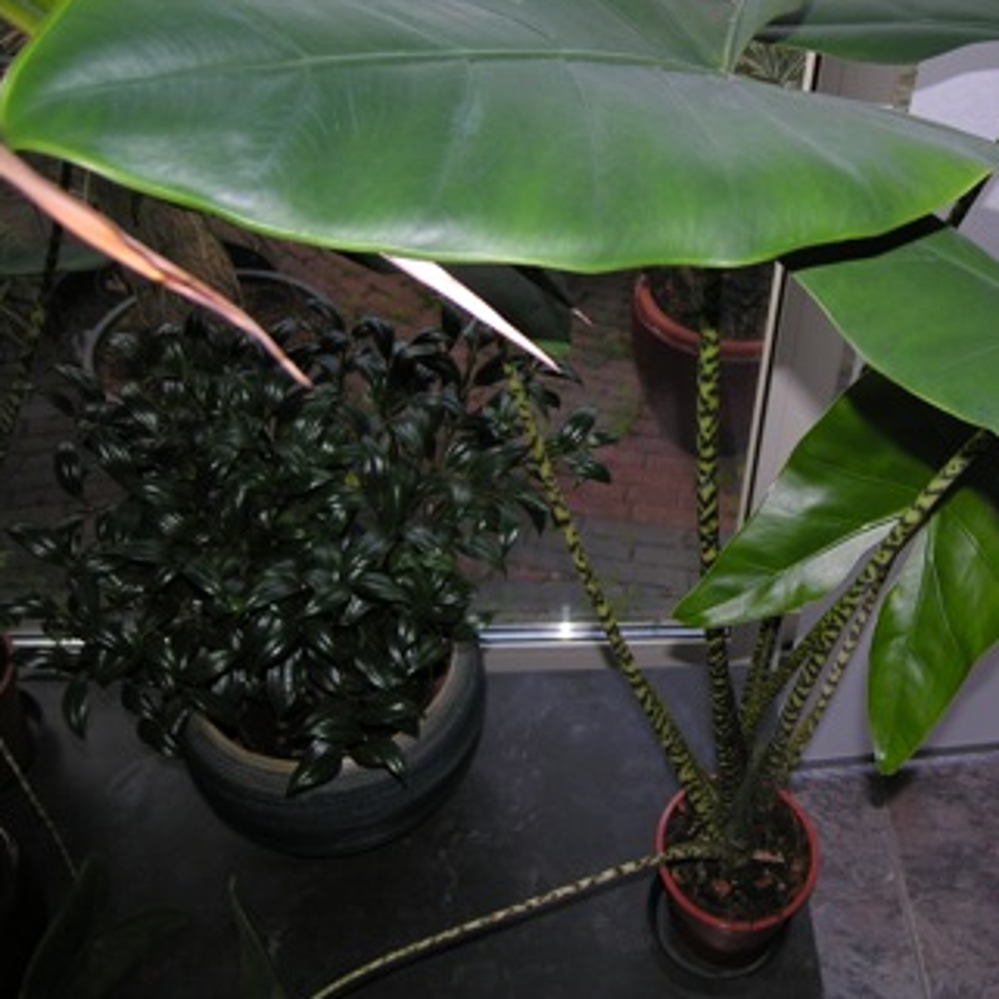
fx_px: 1077
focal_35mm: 33
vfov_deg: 49.5
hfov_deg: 47.5
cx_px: 772
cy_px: 419
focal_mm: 6.1
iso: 50
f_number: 2.6
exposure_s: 1/60.1
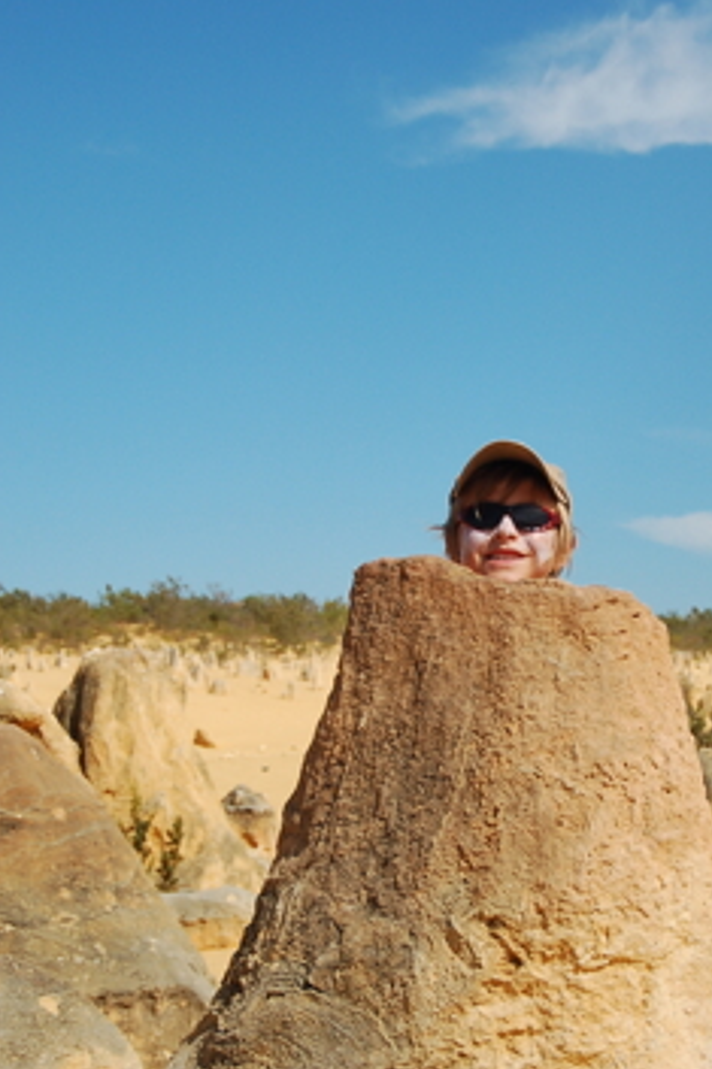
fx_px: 2428
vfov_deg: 24.8
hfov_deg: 16.6
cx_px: 509
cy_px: 572
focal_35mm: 82
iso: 200
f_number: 4.5
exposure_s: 1/2000
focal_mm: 35
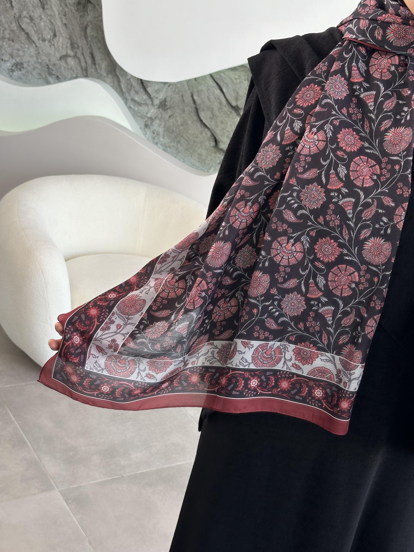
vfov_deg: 39.7
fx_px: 765
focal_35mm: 48
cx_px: 207
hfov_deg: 30.3
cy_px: 276
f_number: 1.78
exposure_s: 1/178
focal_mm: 6.86
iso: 50
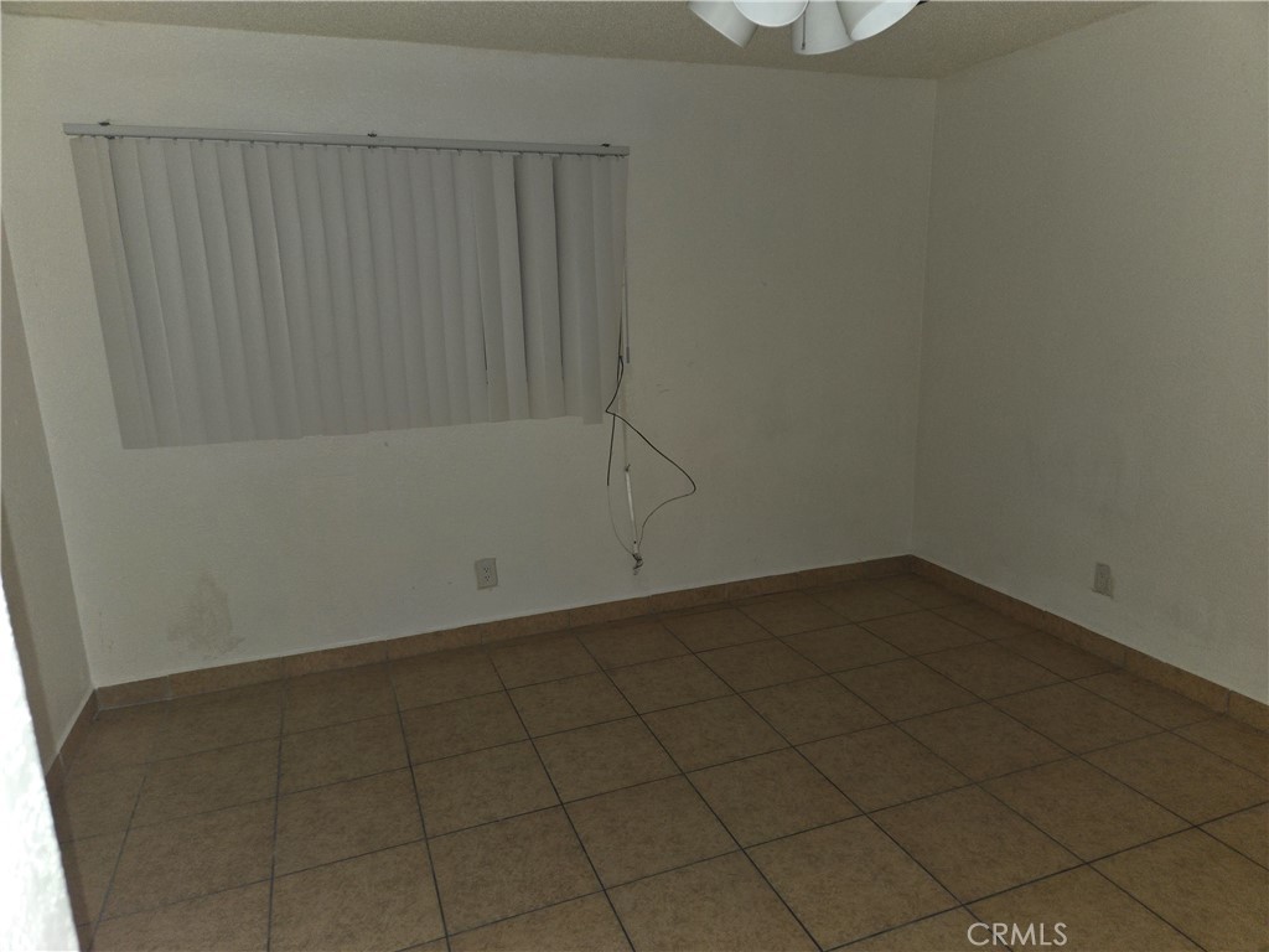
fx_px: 843
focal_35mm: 23
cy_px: 476
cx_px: 634
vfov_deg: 58.9
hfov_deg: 73.9
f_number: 1.8
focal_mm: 5.4
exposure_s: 1/14.4
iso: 125
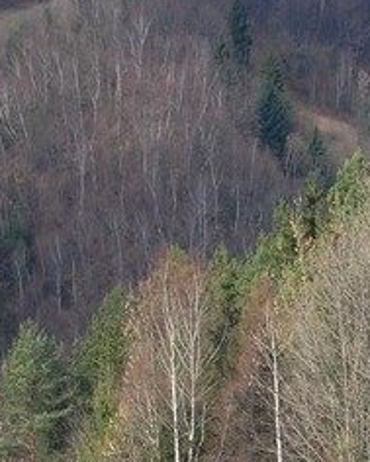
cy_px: 245
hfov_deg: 6.4
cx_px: 570
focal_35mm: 238
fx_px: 3256
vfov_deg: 8.1
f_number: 5.6
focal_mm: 50
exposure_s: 1/500
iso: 200
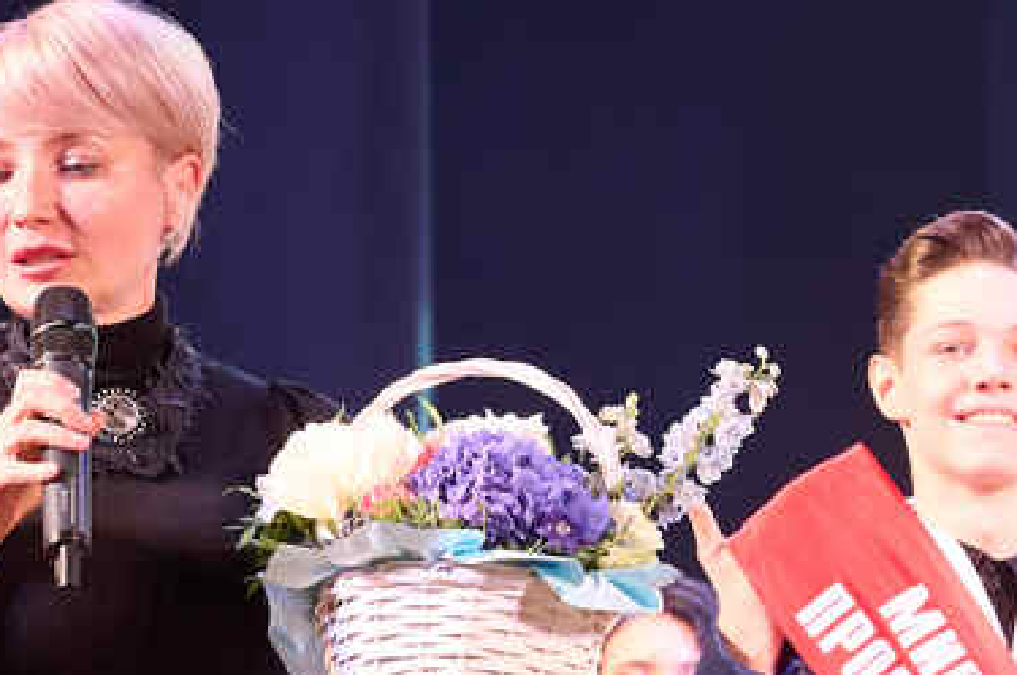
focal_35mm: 389
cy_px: 882
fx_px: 10975
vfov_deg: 3.5
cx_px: -38
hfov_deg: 5.3
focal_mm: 76
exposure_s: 1/160
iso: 1600
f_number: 5.6
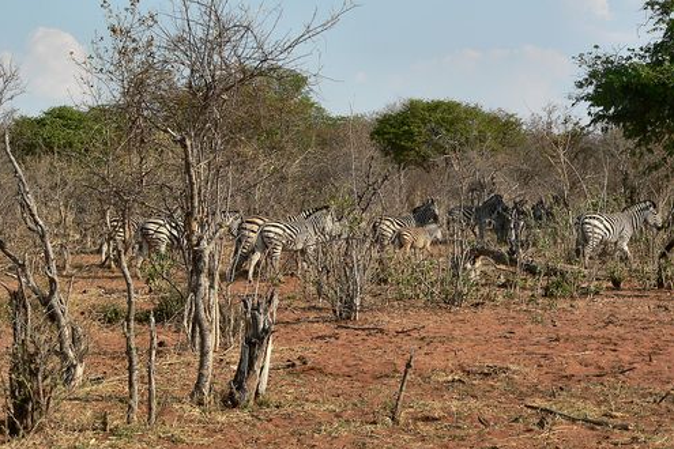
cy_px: 210
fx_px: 1947
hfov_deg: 19.6
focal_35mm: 104
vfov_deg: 13.2
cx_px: 336
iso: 80
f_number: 4.6
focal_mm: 16.5
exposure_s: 1/500
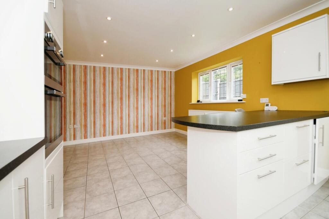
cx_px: 164
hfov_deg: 100.4
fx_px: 137
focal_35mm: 15
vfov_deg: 77.3
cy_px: 110
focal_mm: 10
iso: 400
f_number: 8
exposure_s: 1/60
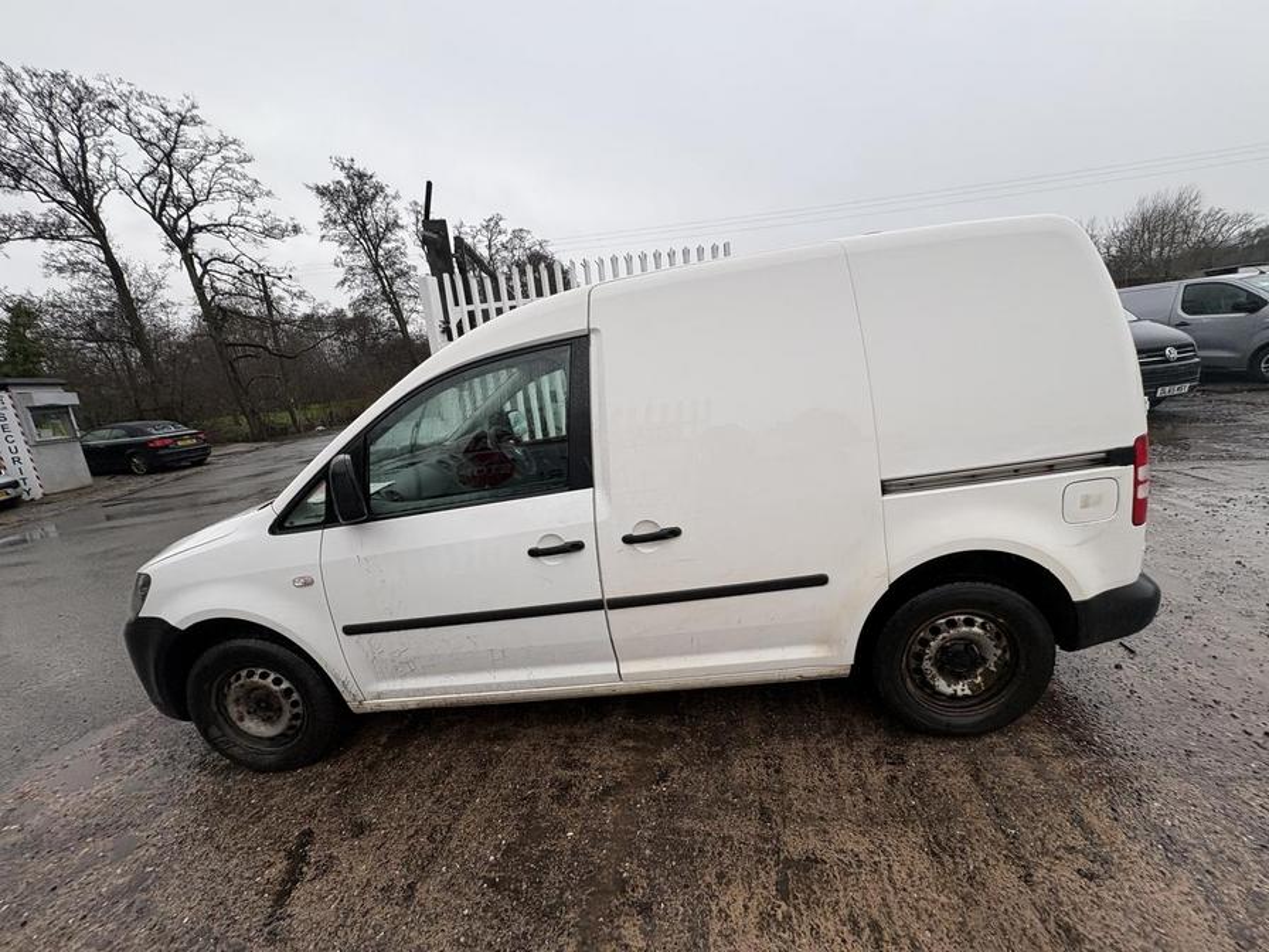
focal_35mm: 14
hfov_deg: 102.1
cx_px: 634
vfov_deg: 85.7
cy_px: 476
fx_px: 513
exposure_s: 1/227
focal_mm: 2.22
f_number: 2.2
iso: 40
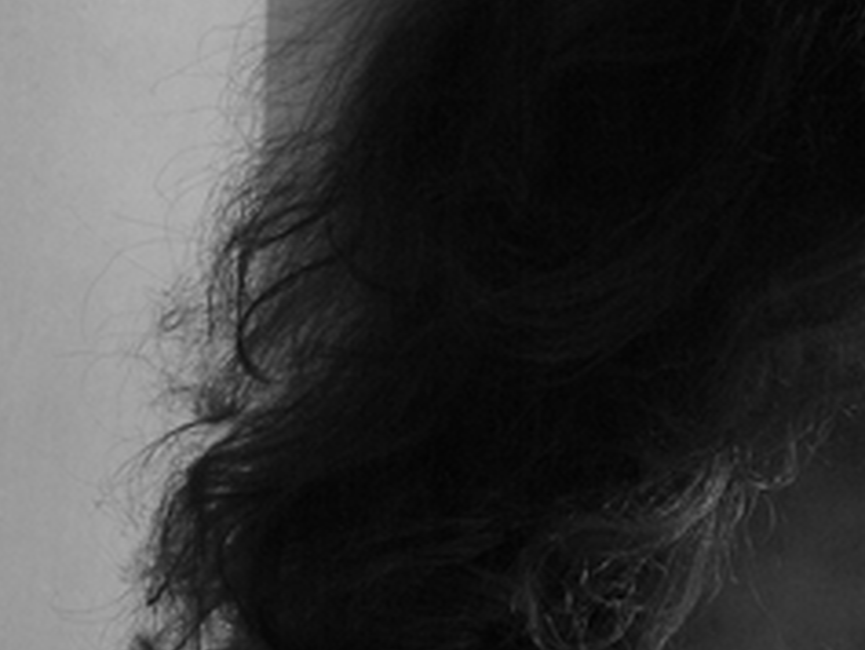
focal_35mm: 318
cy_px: 646
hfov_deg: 6.2
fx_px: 7950
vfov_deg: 4.7
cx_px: 887
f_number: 3.6
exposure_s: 1/320
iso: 200
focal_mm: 25
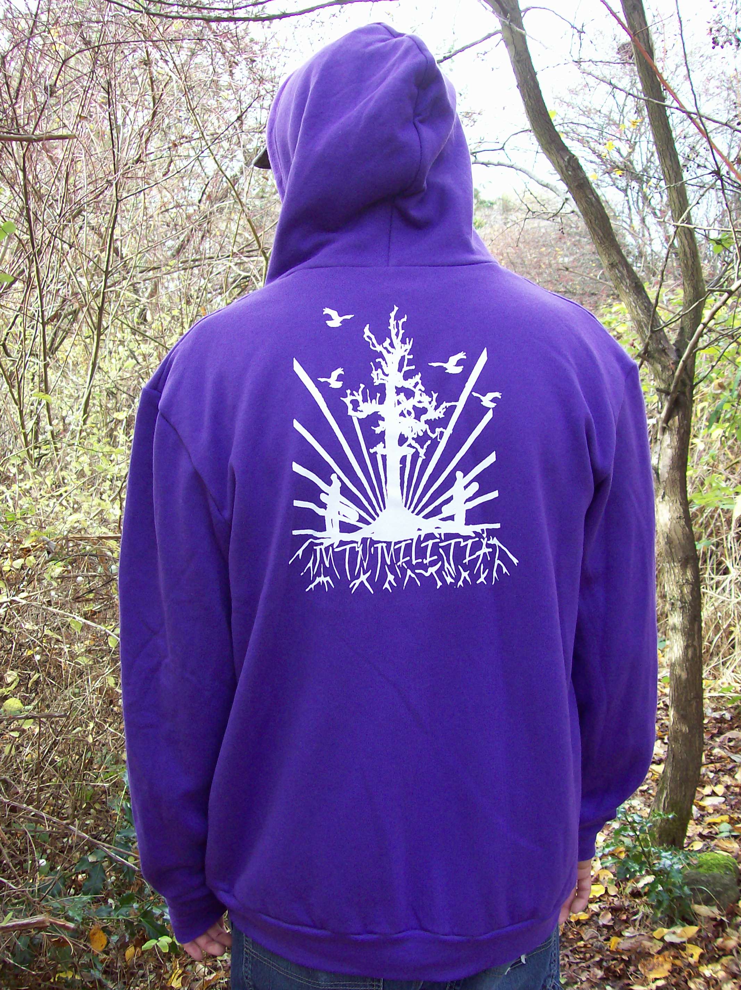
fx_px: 1028
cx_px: 370
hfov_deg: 39.6
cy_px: 495
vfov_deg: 51.4
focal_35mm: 36
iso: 80
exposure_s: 1/81.8
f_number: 2.7
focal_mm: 6
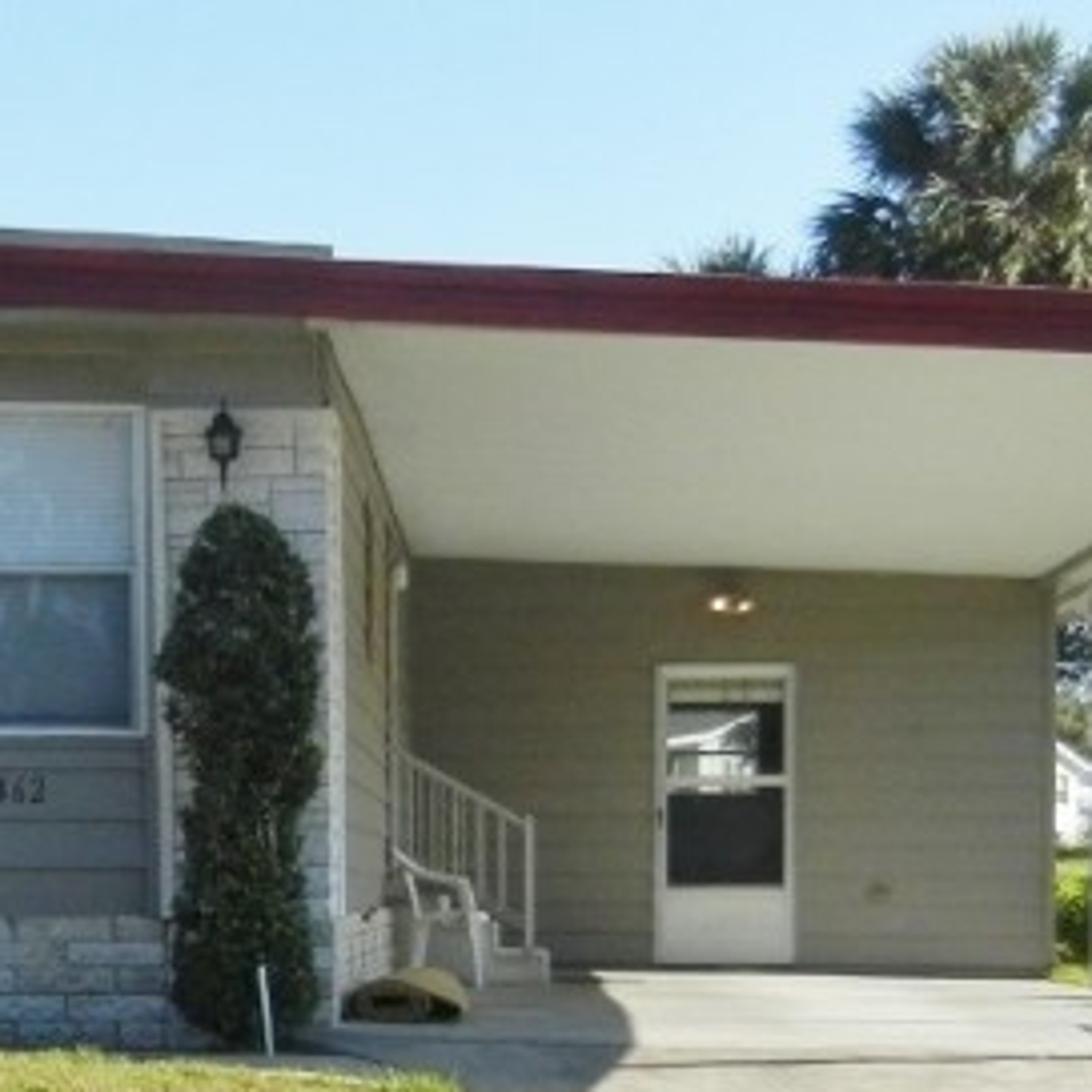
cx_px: -104
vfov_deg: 17.2
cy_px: 931
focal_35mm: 100
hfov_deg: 16.9
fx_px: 3569
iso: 160
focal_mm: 5.4
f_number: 7
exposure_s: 1/377
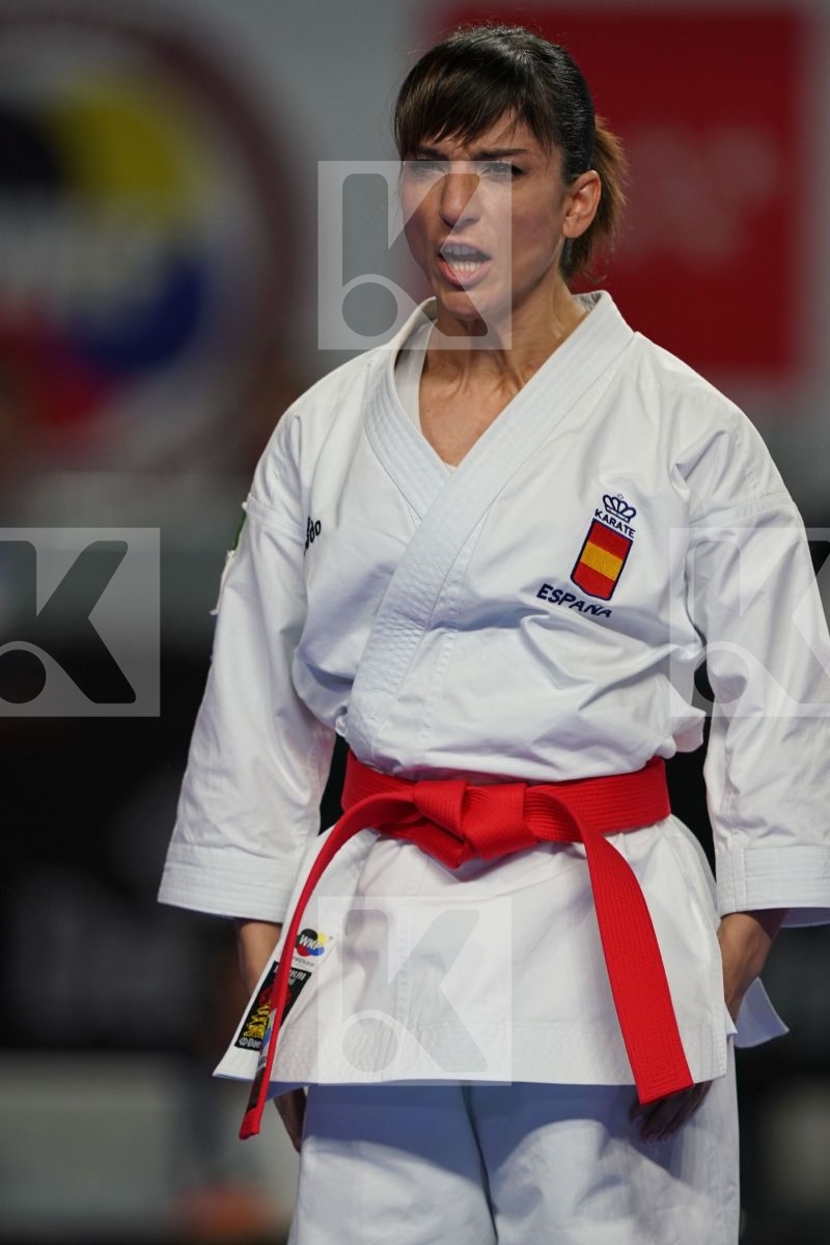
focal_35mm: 600
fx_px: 20748
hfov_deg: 2.3
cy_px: 622
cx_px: 415
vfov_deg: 3.4
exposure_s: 1/500
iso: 640
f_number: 2.8
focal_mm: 400
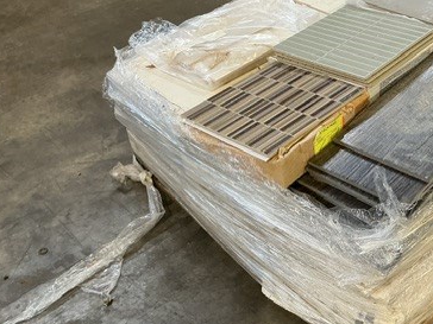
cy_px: 151
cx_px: 347
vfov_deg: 28.6
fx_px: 638
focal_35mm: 51
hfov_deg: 36.2
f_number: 1.8
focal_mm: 3
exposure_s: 1/50
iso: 80
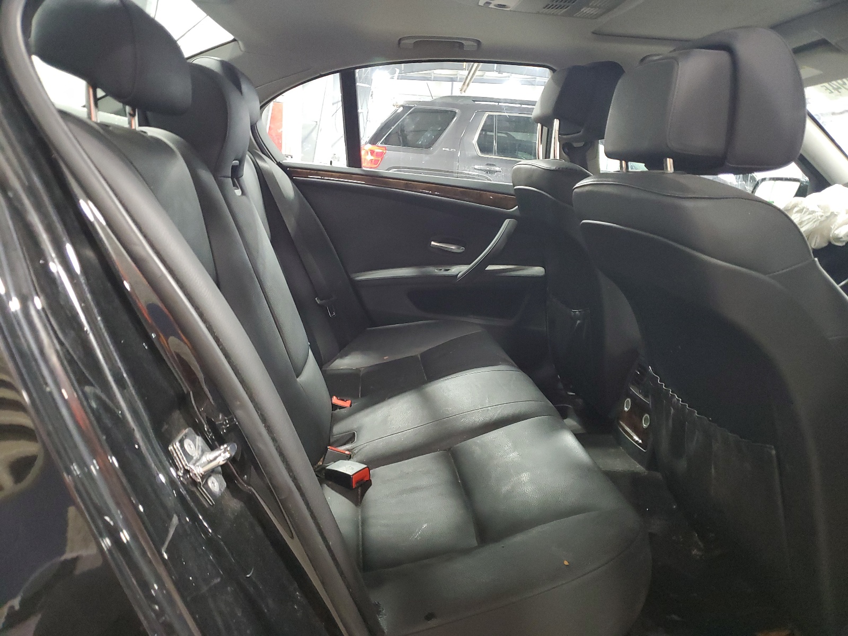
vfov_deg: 53.1
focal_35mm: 26
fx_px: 637
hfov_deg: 67.3
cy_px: 318
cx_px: 424
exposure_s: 1/17
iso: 306
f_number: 1.5
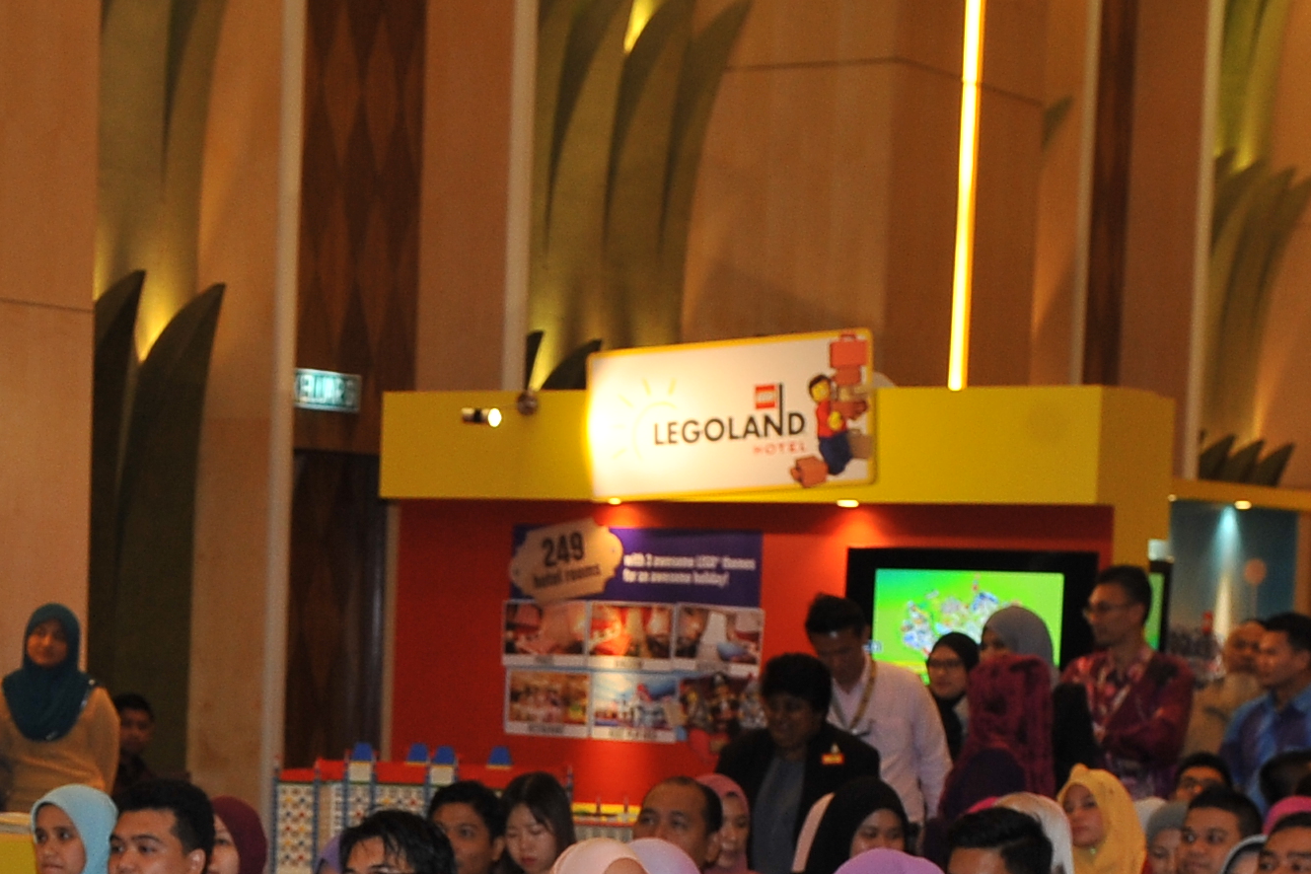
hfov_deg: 18.1
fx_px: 4078
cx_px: 251
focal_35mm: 112
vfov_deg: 11.9
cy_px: 1073
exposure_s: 1/80
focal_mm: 35
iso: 800
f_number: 5
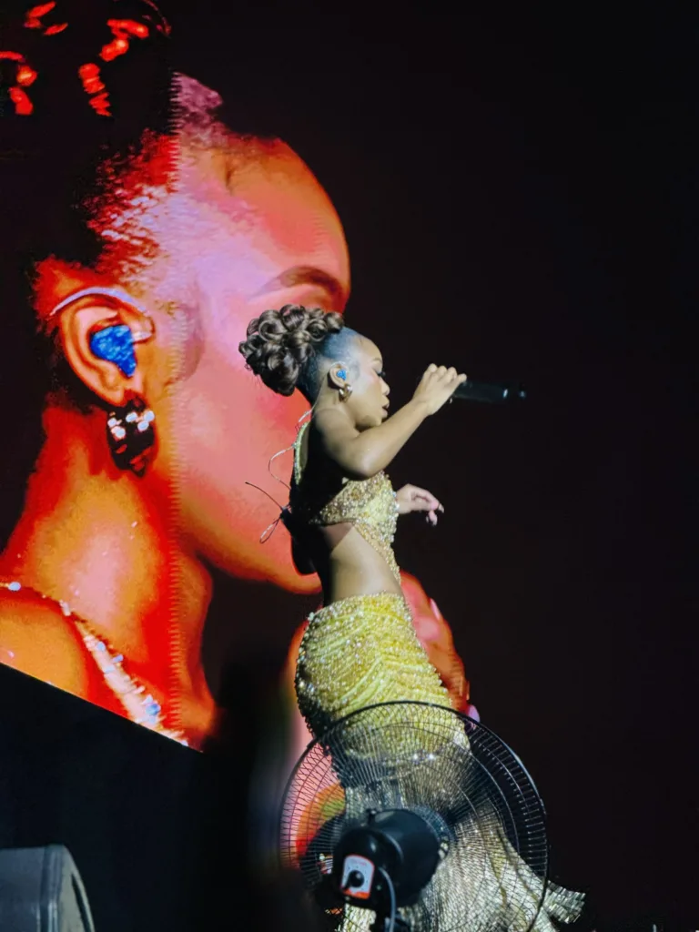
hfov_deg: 12.3
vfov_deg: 16.4
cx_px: 350
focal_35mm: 120
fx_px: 3231
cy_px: 466
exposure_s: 1/60
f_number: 2.8
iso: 400
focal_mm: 15.66
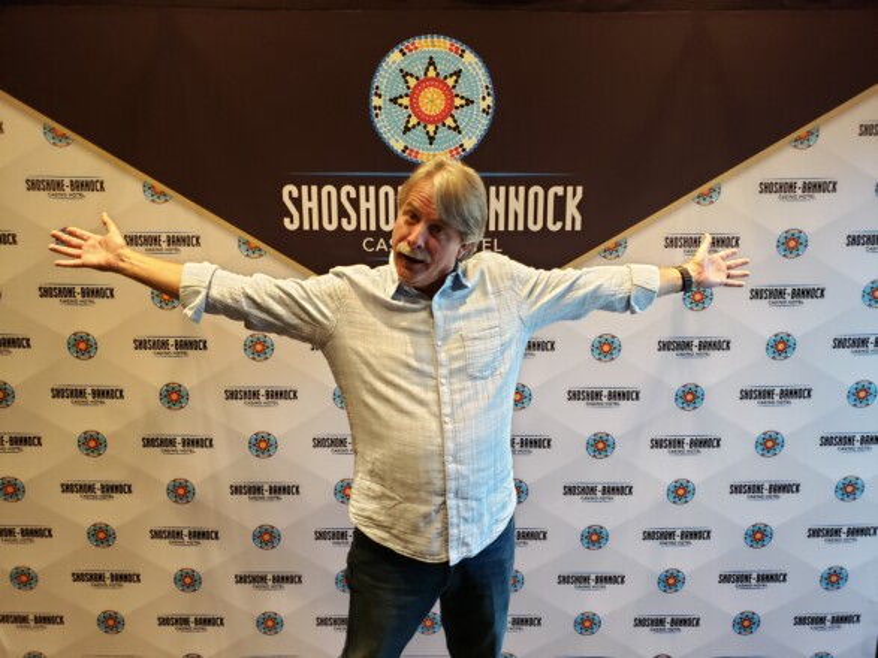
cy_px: 329
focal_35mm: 26
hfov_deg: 67.3
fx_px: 659
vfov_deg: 53.0
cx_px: 439
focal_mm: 4.3
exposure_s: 1/60
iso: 320
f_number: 1.5
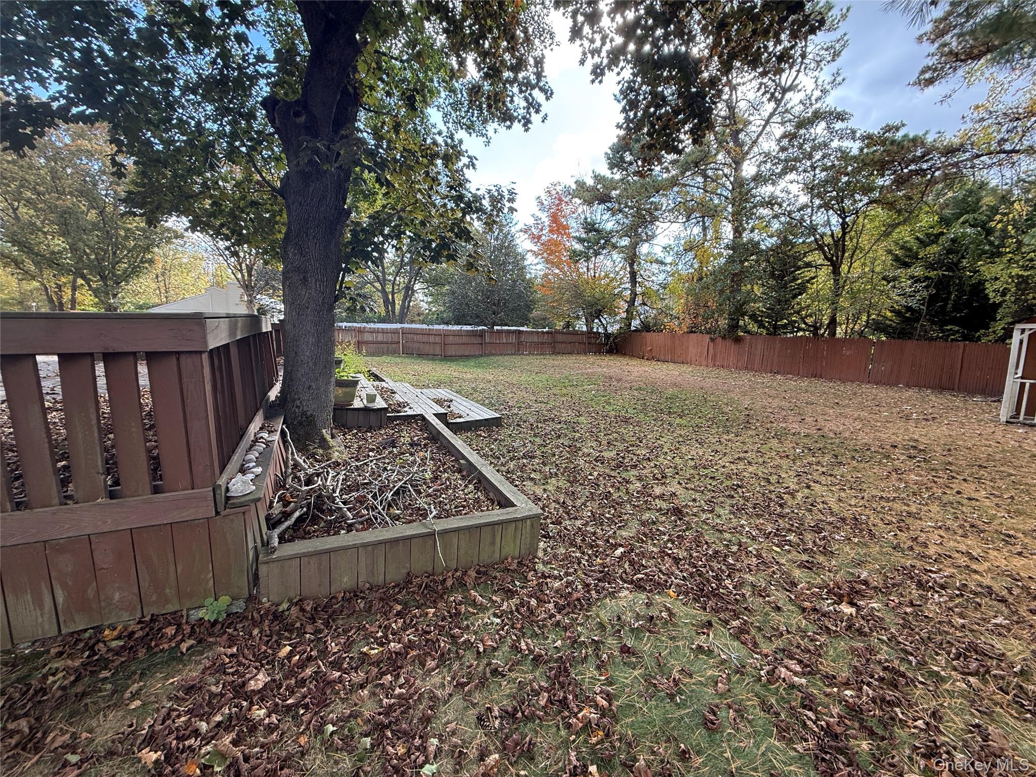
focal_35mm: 14
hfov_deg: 102.1
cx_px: 518
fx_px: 419
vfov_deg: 85.7
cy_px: 388
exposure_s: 1/121
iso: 64
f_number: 2.2
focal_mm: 2.22
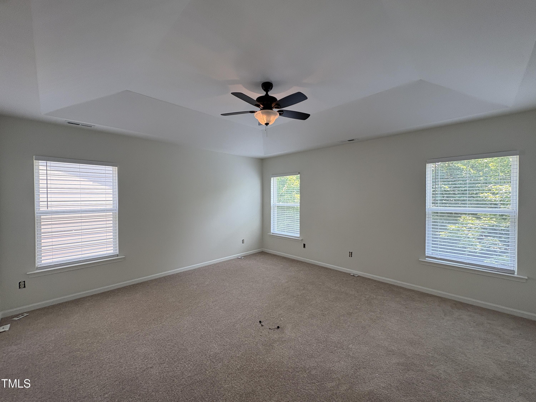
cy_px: 201
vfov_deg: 85.7
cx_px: 268
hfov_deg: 102.1
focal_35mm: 14
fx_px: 217
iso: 100
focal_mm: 2.22
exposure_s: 1/120
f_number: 2.2
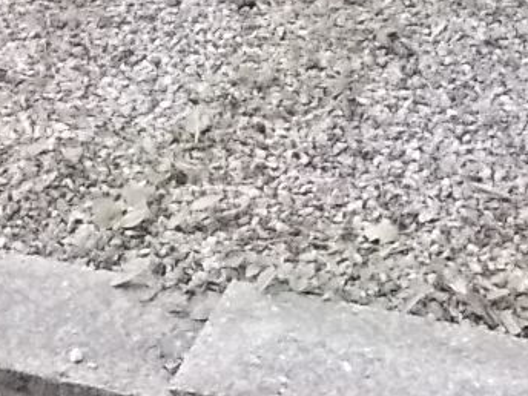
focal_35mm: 121
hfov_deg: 16.3
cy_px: -218
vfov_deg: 11.7
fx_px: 1846
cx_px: 299
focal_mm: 4.6
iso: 400
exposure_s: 1/320
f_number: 3.2
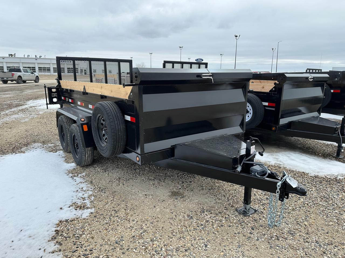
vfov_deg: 56.8
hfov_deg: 71.6
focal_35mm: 24
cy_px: 129
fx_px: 239
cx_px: 172
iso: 80
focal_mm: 6.86
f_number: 1.78
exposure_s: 1/5263
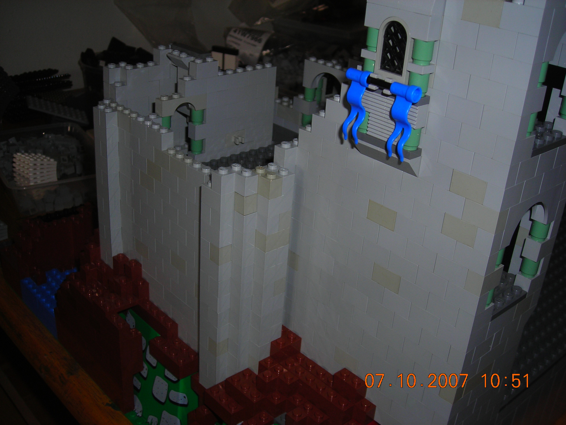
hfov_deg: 45.8
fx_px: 670
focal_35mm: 41
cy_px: 212
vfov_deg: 35.1
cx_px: 283
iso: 50
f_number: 3.3
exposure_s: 1/60.1
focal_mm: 6.8
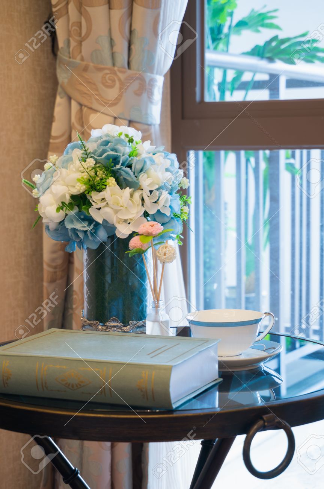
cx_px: 162
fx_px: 1015
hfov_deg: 18.1
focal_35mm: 75
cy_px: 244
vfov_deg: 27.0
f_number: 5.6
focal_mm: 50
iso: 100
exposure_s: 1/10
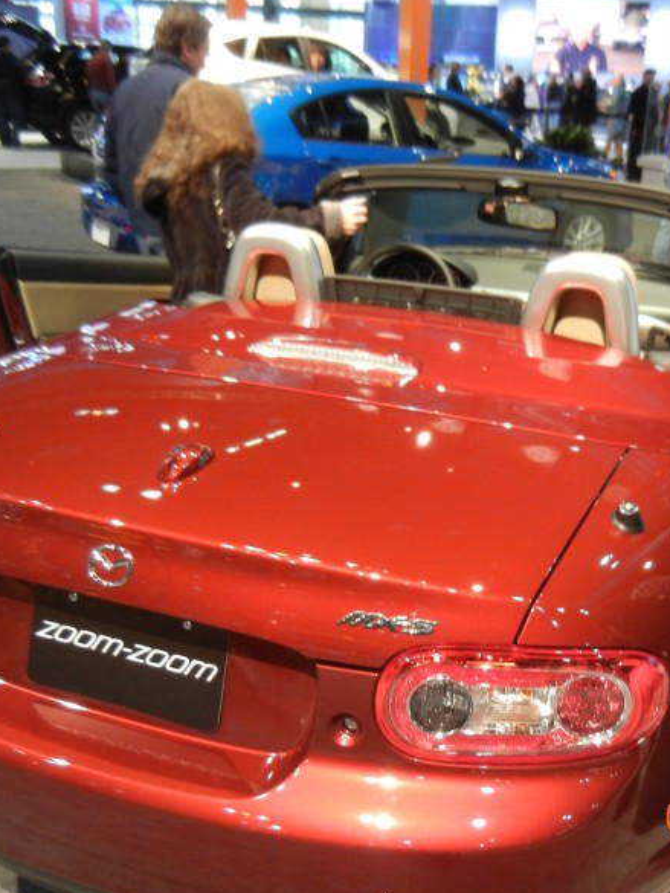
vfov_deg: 45.8
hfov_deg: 34.9
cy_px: 455
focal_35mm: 41
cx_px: 430
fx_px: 1058
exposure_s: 1/35.2
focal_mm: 5.4
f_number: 3.5
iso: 400
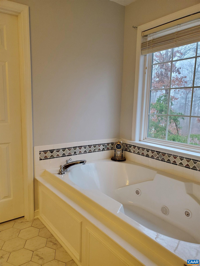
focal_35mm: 26
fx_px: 200
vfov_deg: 67.3
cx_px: 100
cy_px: 133
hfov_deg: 53.1
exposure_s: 1/120
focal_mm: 4.3
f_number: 2.4
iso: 250
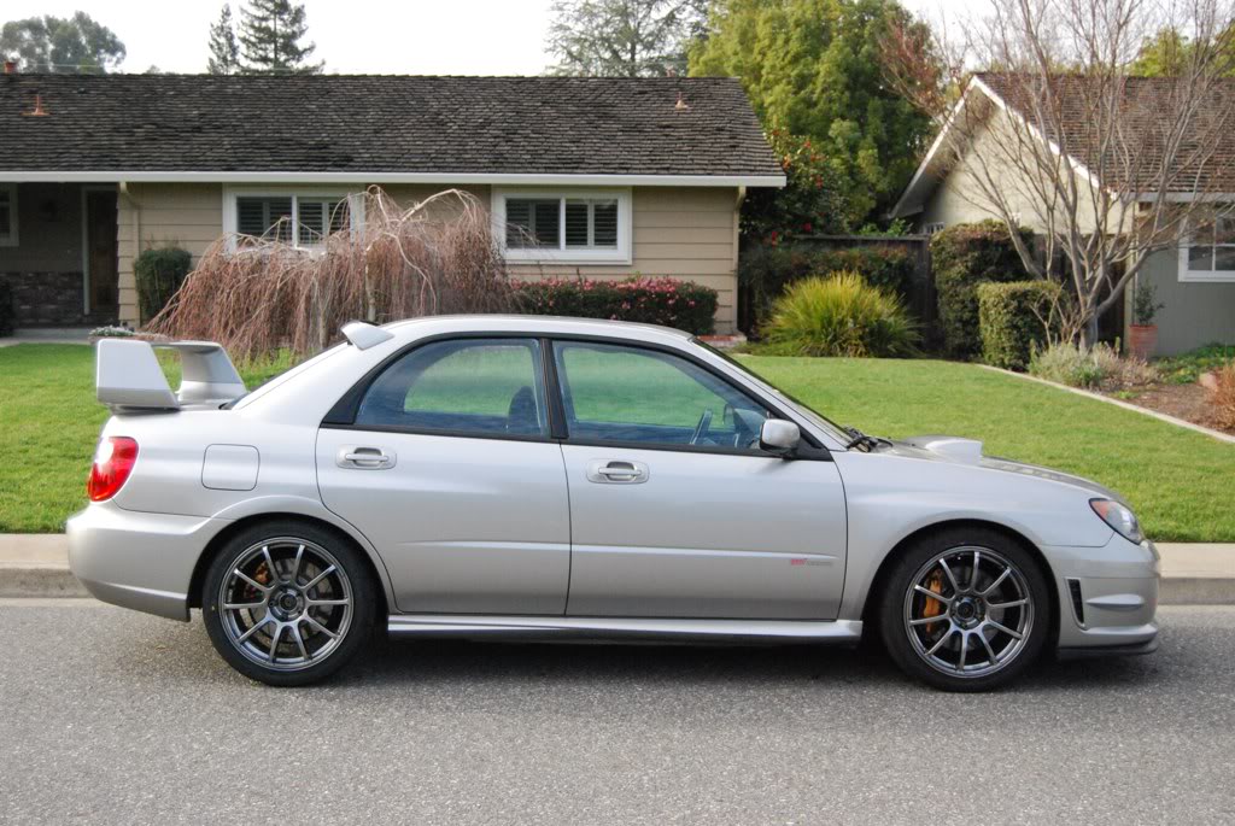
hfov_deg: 42.3
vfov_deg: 29.0
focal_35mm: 46
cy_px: 413
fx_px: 1597
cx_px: 618
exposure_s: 1/3200
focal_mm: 31
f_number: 4.5
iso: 1600
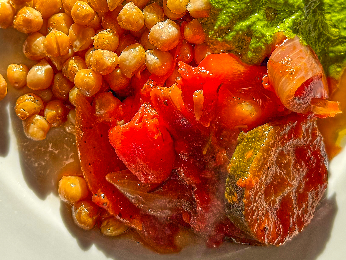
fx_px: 600
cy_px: 44
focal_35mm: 60
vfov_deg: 24.0
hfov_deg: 32.1
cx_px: 139
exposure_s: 1/1901
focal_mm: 6.76
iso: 80
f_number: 1.8
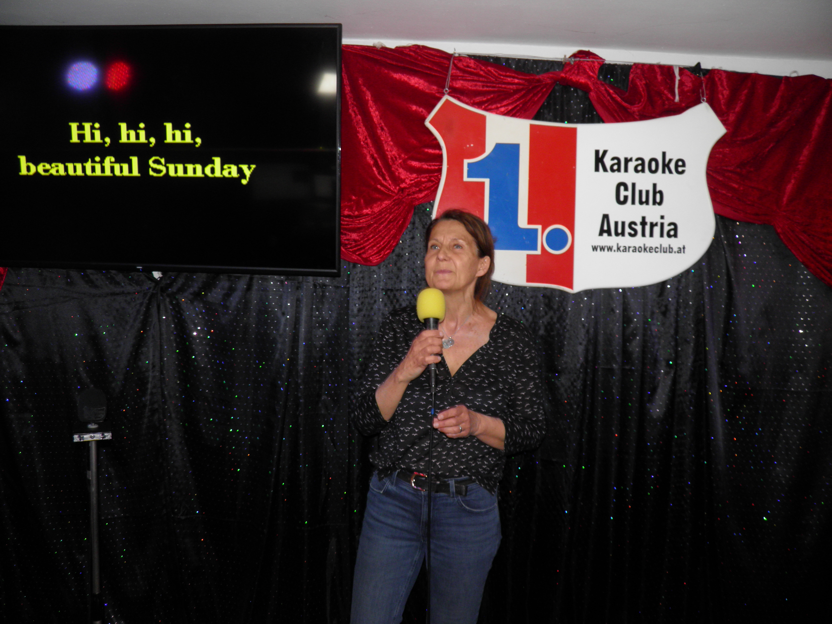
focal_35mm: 28
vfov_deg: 49.7
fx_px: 673
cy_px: 312
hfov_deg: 63.4
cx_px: 416
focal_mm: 4.9
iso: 100
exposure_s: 1/30
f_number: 2.8
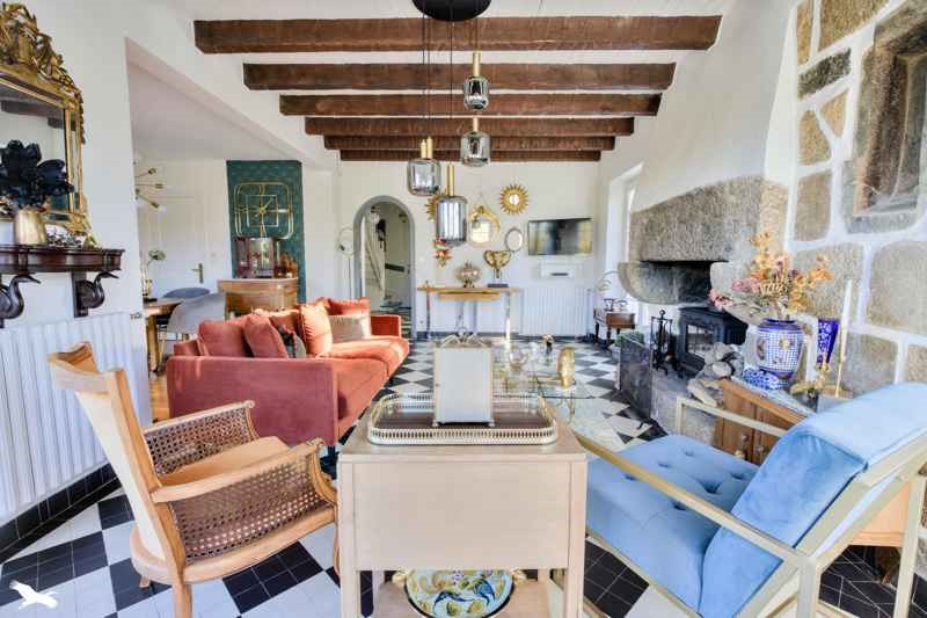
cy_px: 309
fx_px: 412
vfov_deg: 73.7
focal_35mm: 16
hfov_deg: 96.7
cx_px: 464
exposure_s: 1/13
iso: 800
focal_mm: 16
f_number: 8
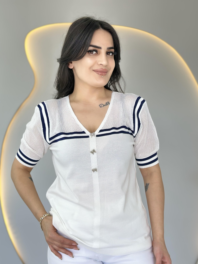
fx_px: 366
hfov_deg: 30.3
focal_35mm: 48
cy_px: 132
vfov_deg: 39.7
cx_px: 99
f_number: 1.78
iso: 64
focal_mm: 6.86
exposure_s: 1/103
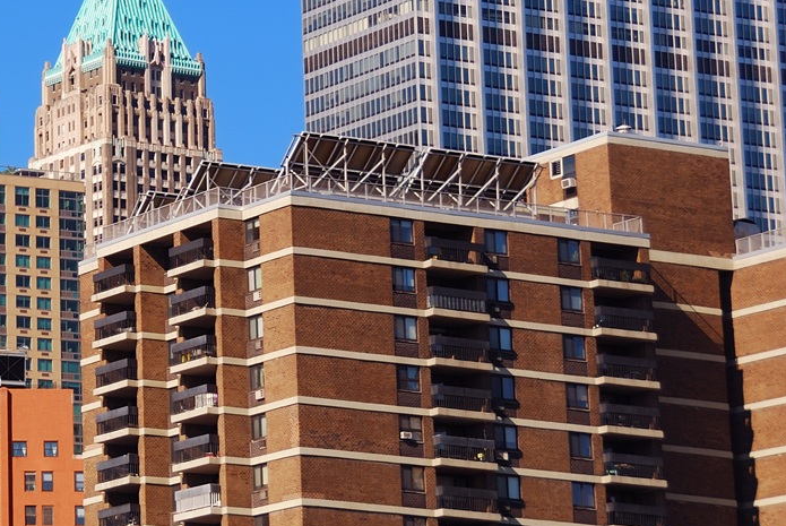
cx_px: -100
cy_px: 31
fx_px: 3956
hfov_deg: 11.2
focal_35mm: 181
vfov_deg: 7.6
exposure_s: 1/640
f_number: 7.1
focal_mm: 52
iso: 100
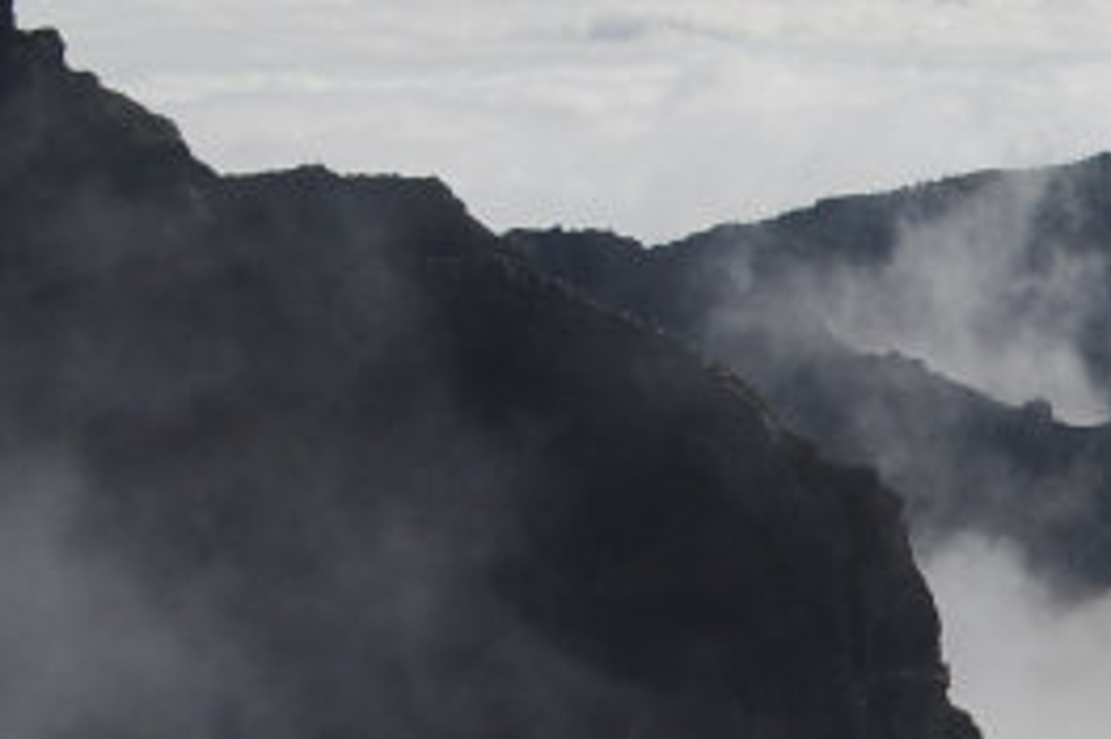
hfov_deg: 6.4
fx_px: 9376
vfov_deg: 4.4
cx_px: 2995
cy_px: 2143
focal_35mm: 304
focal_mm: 50
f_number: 11
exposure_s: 1/250
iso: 200
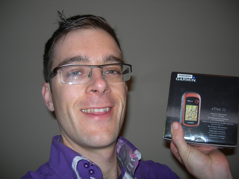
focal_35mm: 38
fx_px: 262
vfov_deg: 37.7
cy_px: 90
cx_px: 120
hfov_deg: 49.0
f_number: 2.8
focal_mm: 7.8
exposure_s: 1/60.1
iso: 50
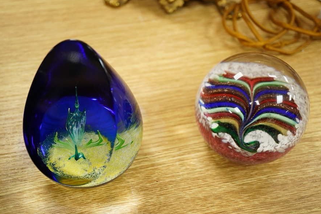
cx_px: 157
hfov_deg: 42.7
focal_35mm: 46
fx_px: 410
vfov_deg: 29.3
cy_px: 109
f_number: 5
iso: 1250
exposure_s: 1/125
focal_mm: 30
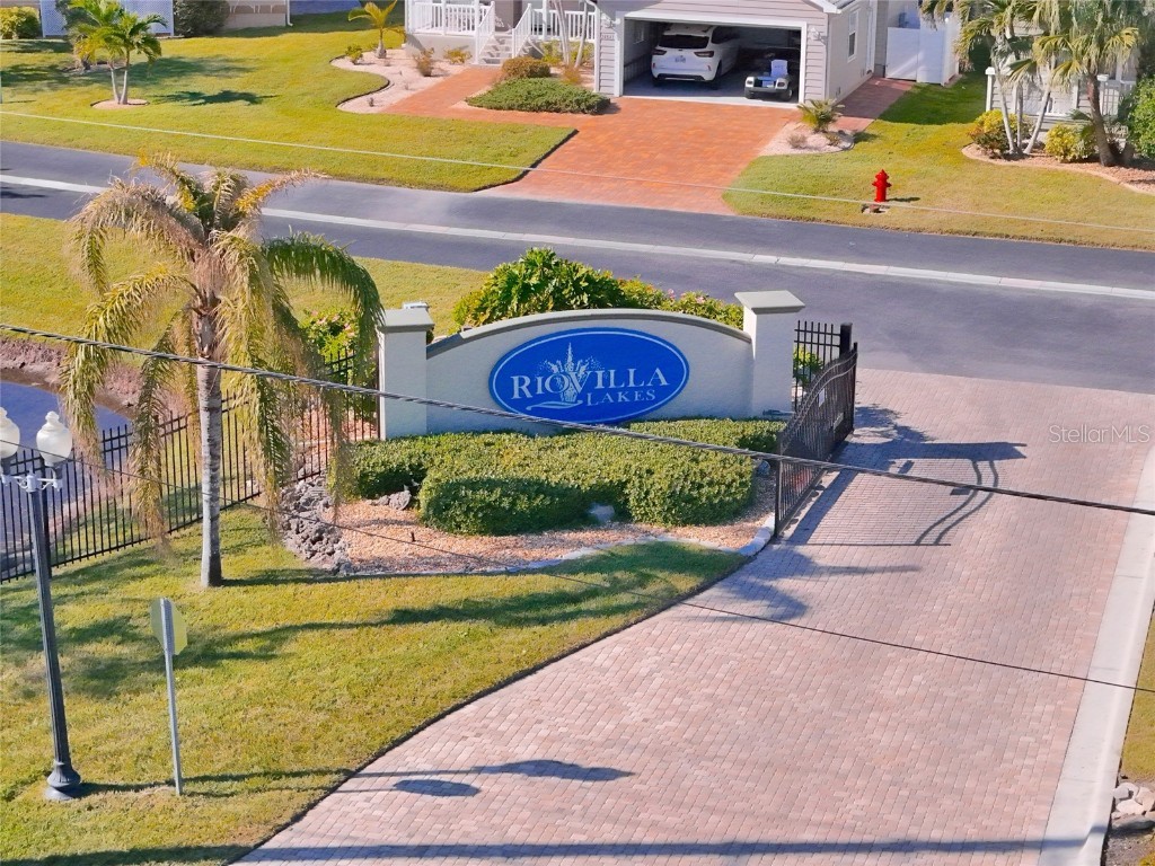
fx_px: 2336
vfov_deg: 21.0
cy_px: 433
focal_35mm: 70
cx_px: 578
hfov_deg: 27.8
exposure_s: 1/2000
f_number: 2.8
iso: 2810
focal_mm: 19.35
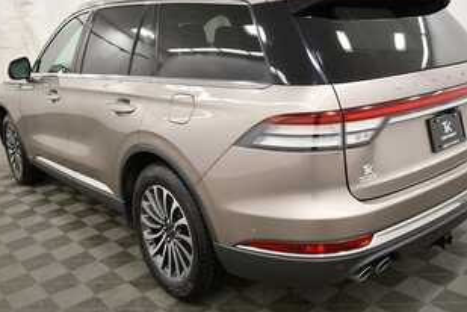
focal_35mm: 35
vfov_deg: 37.8
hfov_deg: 54.4
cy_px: 140
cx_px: 239
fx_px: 454
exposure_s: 1/125
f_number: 5.6
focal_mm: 18
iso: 1000
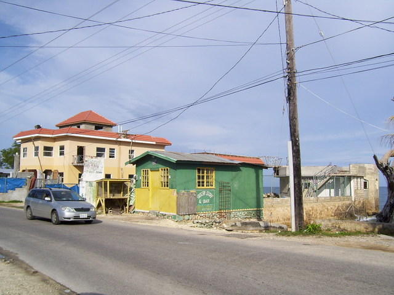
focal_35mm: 36
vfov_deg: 39.7
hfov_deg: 51.4
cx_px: 197
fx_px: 410
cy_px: 148
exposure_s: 1/1000
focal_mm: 6
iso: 80
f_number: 4.8
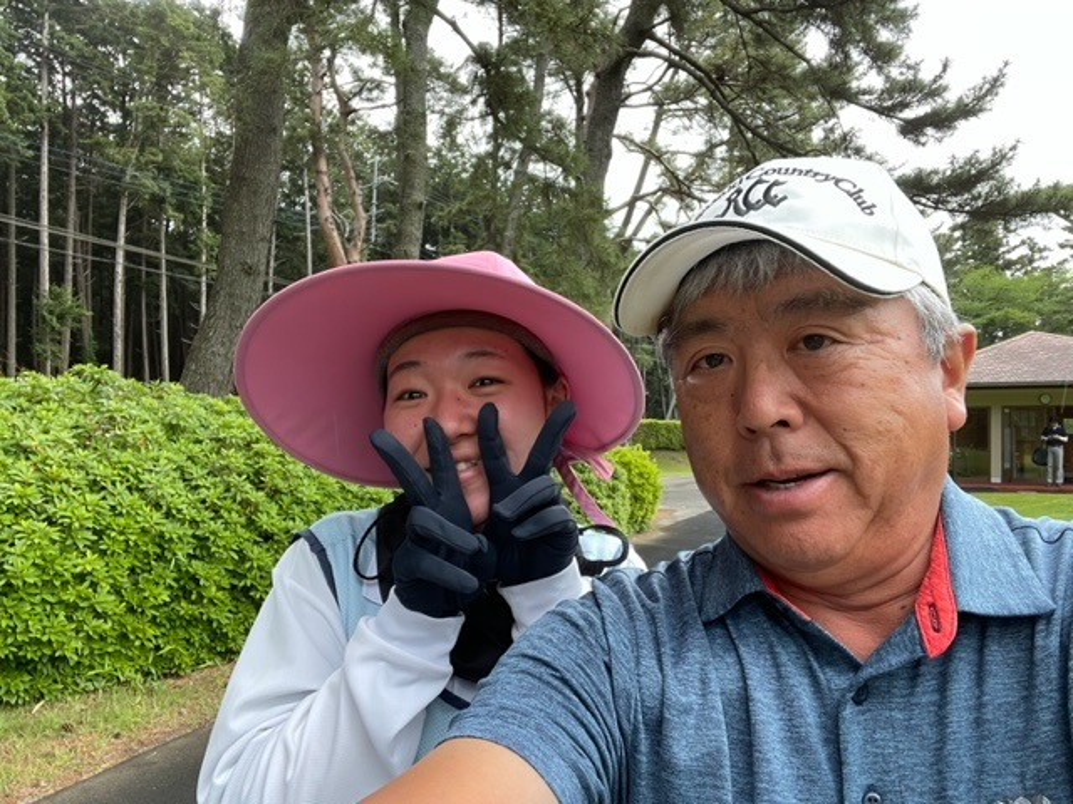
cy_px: 402
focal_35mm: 23
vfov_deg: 58.9
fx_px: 713
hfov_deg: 73.9
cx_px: 536
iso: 100
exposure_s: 1/81
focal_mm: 2.71
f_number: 2.2
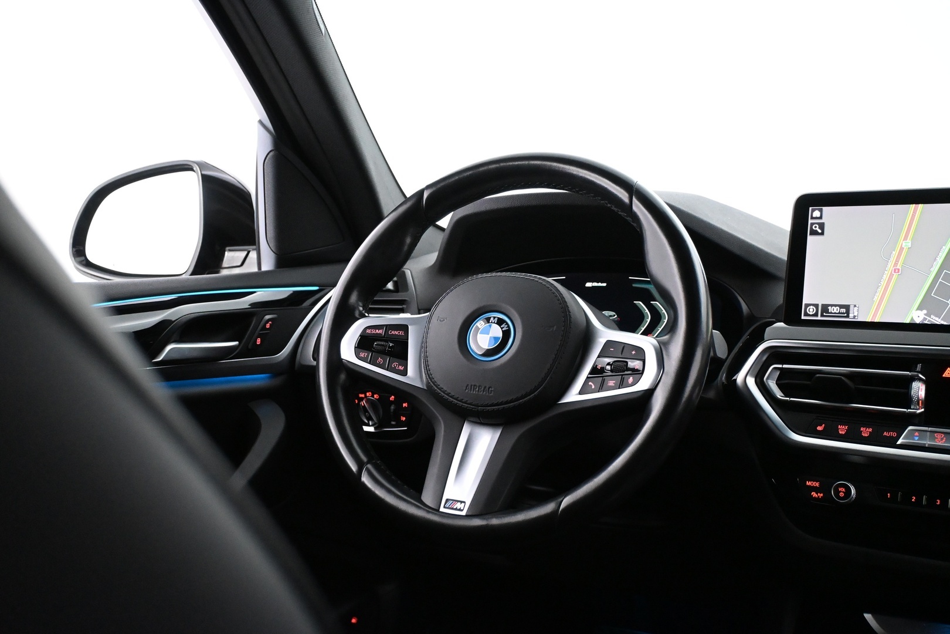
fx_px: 910
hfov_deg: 55.1
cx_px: 475
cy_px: 317
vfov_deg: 38.4
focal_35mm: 34
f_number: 4.2
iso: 5600
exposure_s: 1/40
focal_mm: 23
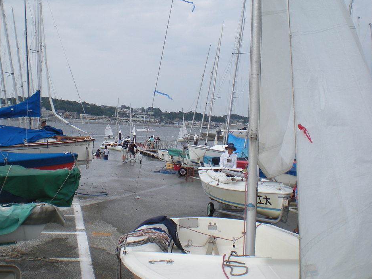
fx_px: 570
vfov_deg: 27.5
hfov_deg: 36.1
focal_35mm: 53
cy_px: 109
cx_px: 154
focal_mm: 6.3
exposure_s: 1/430
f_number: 4.6
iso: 64
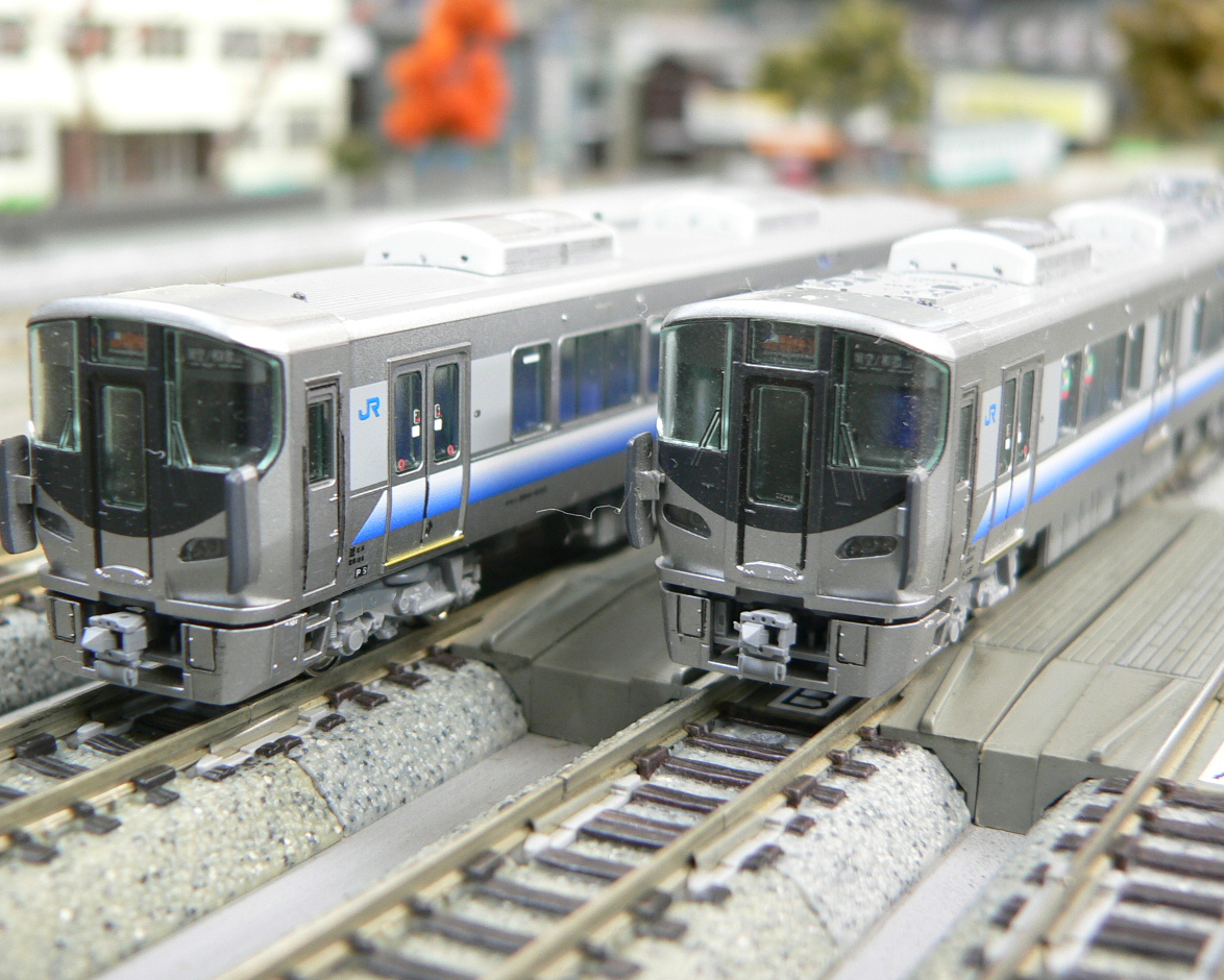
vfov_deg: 30.3
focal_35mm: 50
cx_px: 607
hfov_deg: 37.3
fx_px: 1812
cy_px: 498
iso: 100
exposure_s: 1/4
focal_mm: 7.9
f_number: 2.8
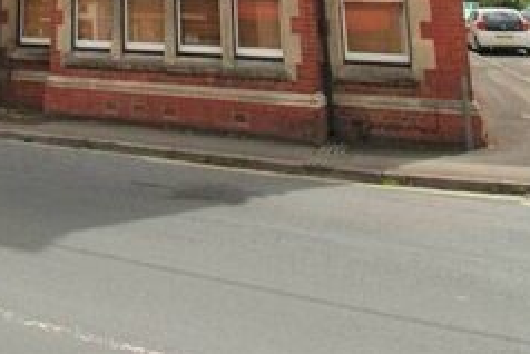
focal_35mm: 53
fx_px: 781
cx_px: -16
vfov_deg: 21.8
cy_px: -161
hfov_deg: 33.8
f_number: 10
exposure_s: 1/160
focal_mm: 12
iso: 100
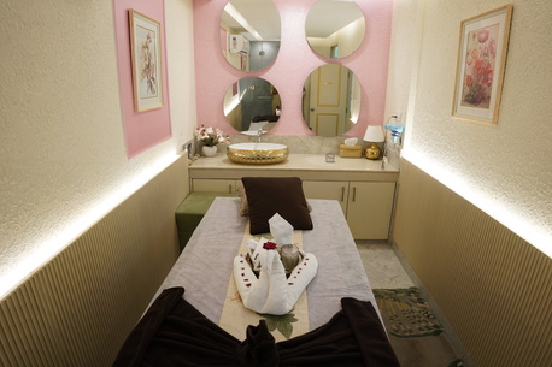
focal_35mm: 20
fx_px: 307
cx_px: 276
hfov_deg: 84.0
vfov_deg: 61.9
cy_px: 184
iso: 2000
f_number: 4.5
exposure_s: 1/100
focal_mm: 20
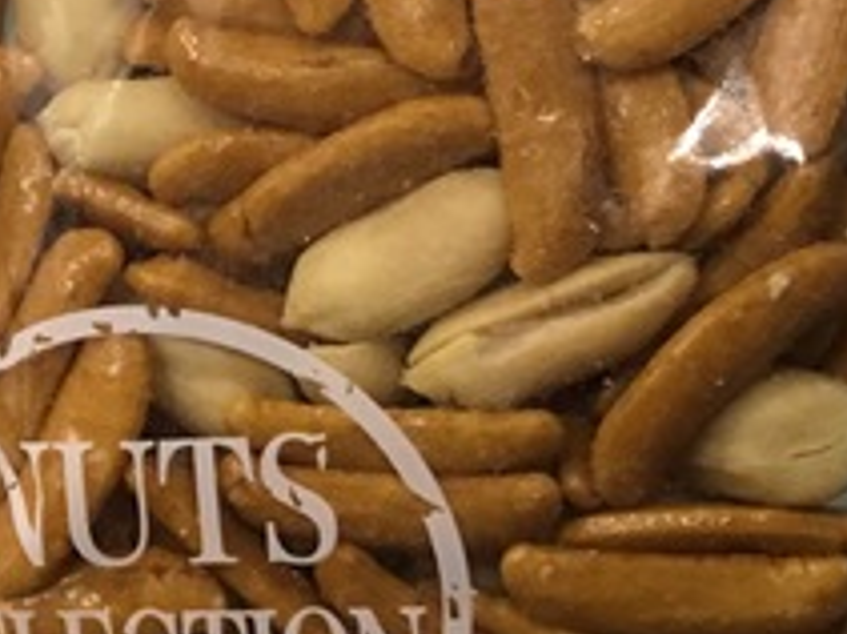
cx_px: -486
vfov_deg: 13.4
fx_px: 2690
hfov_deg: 16.1
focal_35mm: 110
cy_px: 241
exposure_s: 1/30
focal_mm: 4.15
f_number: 2.2
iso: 160
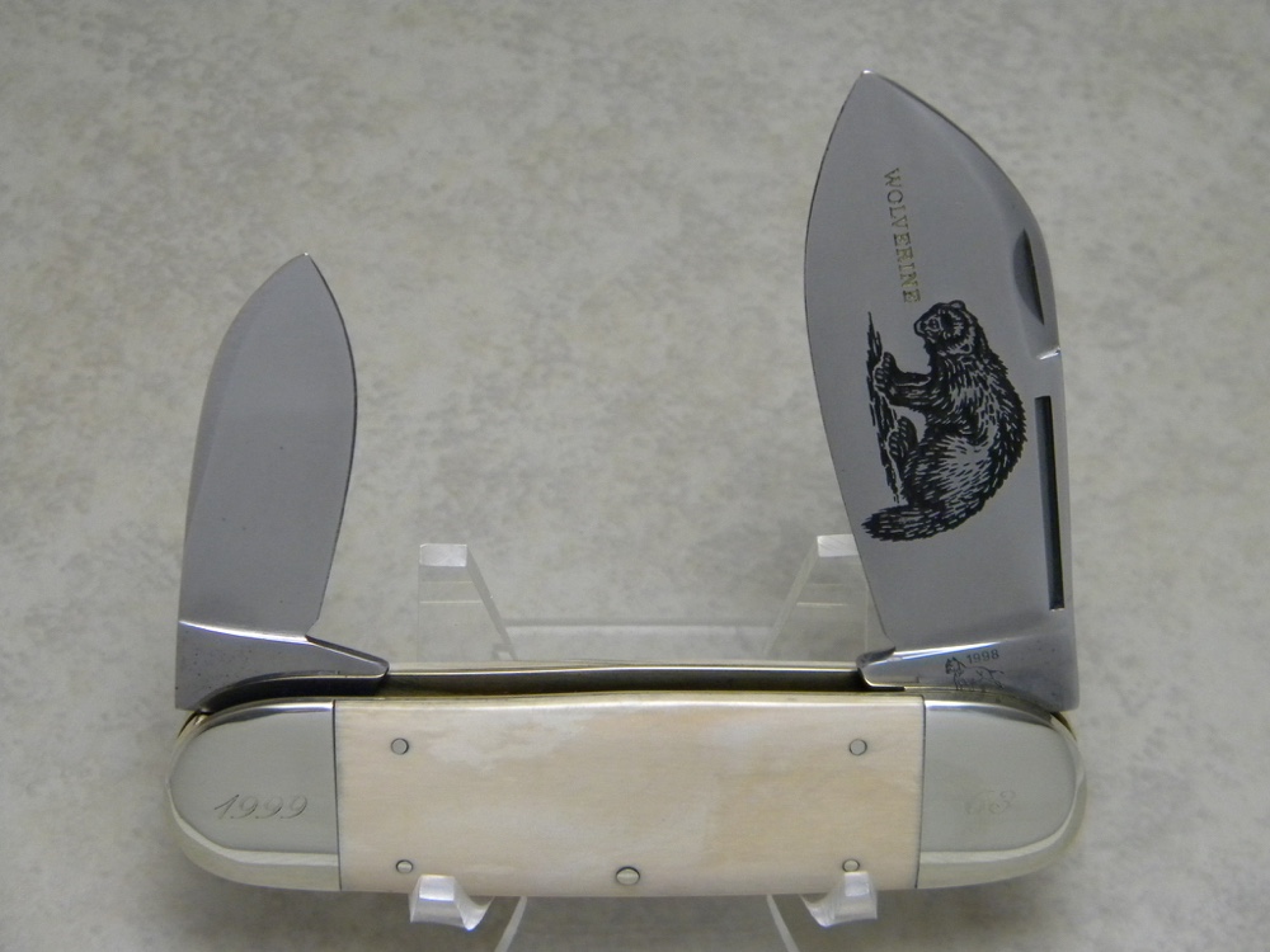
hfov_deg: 29.0
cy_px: 476
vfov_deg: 21.9
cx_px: 635
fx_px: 2458
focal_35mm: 67
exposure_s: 1/32.8
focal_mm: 12.2
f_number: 4.3
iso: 400
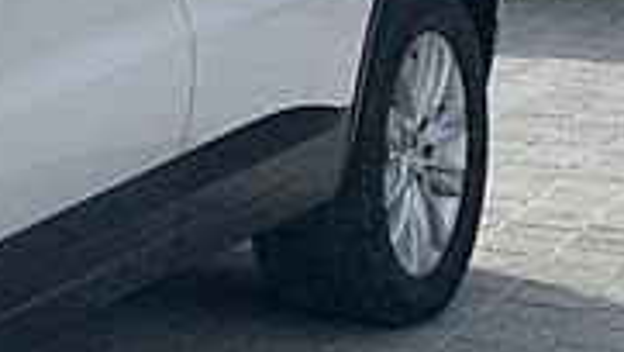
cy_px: -10
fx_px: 2069
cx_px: -686
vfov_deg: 9.6
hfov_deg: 14.0
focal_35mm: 125
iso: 25
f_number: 1.8
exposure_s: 1/4274
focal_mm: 4.2
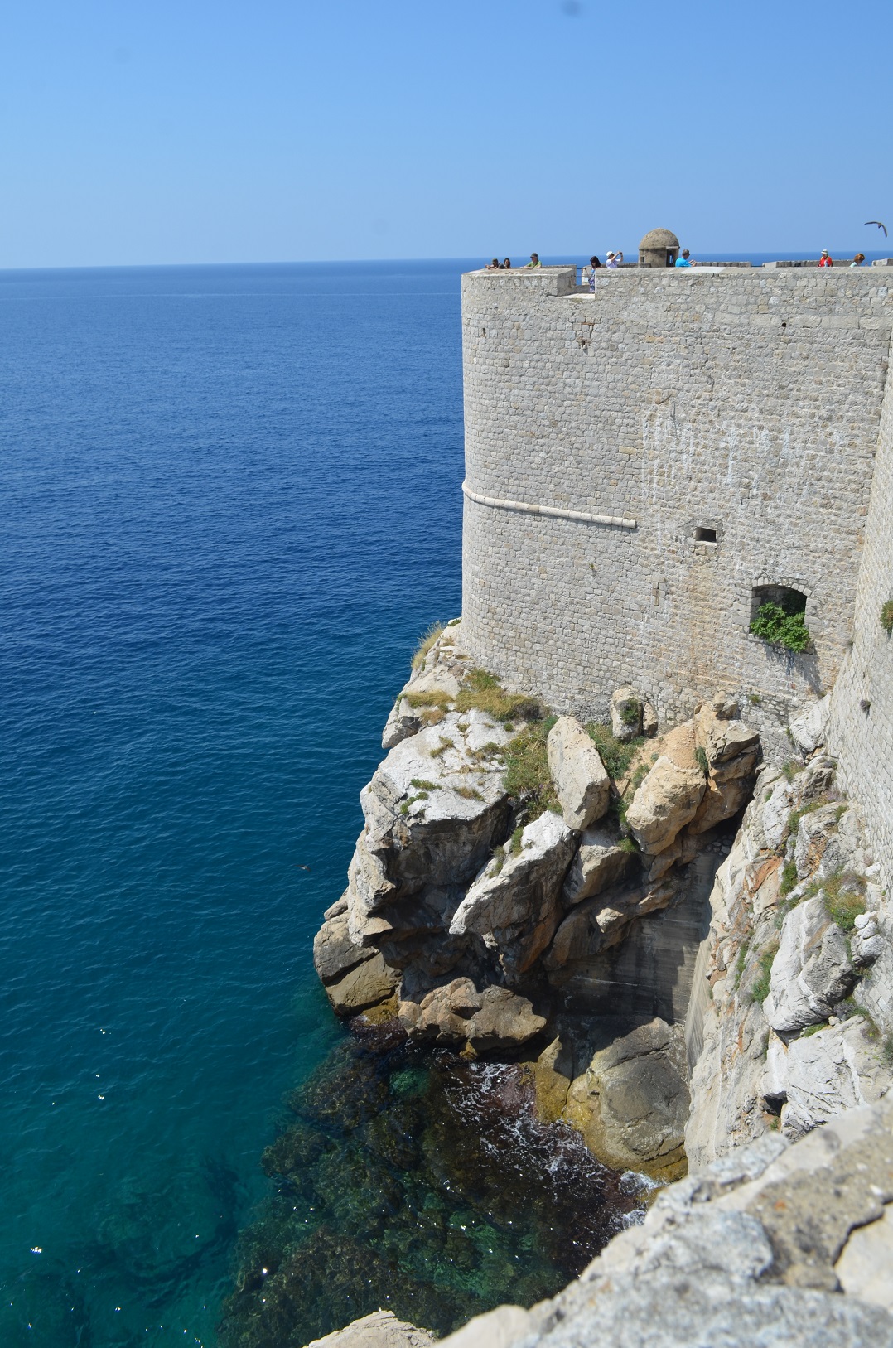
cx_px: 446
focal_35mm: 27
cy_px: 674
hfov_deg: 47.7
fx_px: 1009
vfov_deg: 67.5
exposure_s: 1/250
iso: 100
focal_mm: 18
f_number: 8
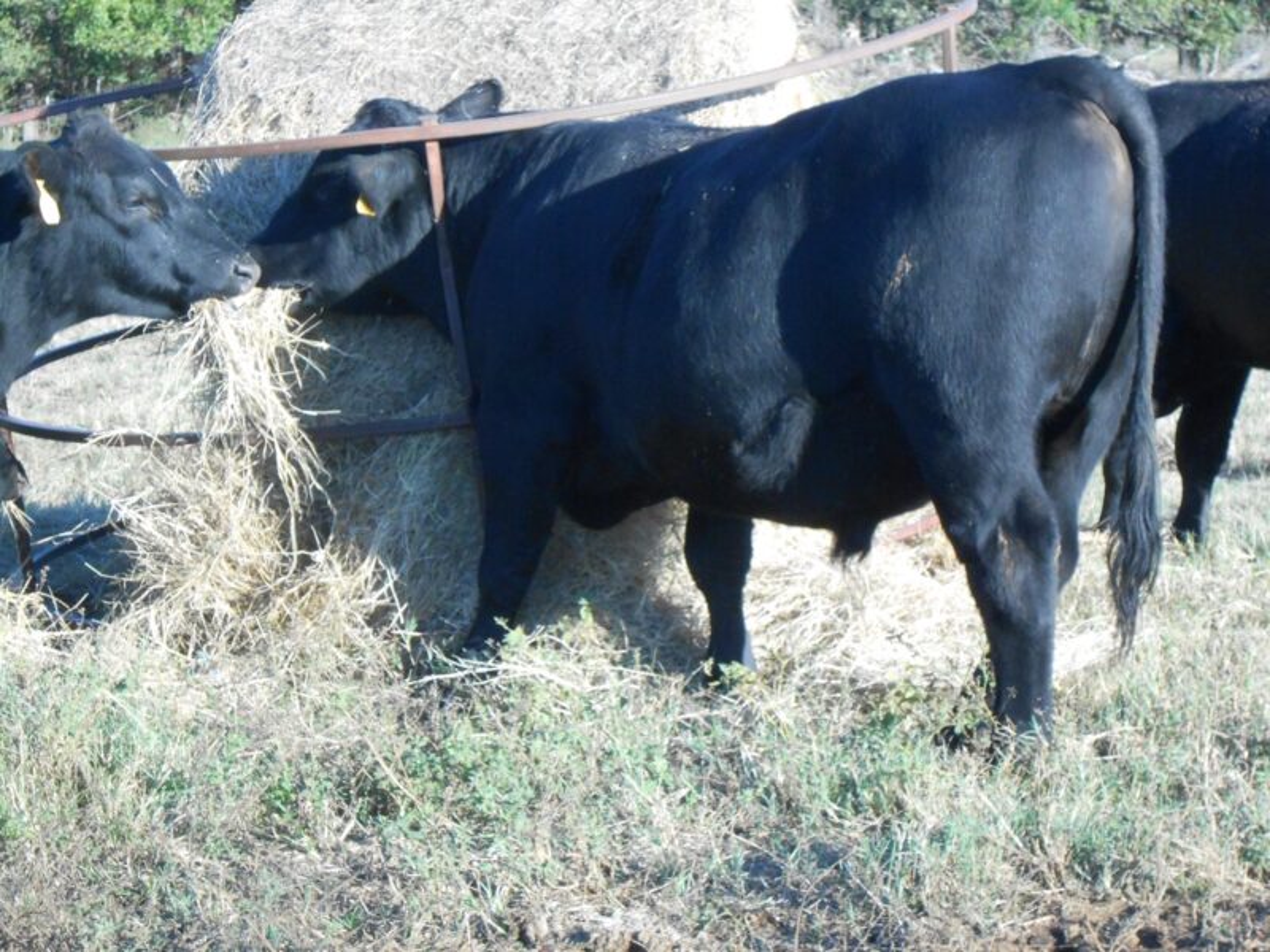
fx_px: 3852
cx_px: 635
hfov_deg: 18.7
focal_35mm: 105
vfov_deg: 14.1
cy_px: 476
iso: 400
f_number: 5
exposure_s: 1/400
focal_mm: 18.7
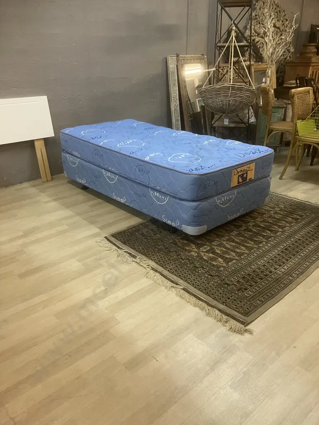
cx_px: 160
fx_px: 344
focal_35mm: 28
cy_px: 212
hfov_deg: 49.7
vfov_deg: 63.4
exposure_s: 1/50
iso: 125
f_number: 1.8
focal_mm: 3.99
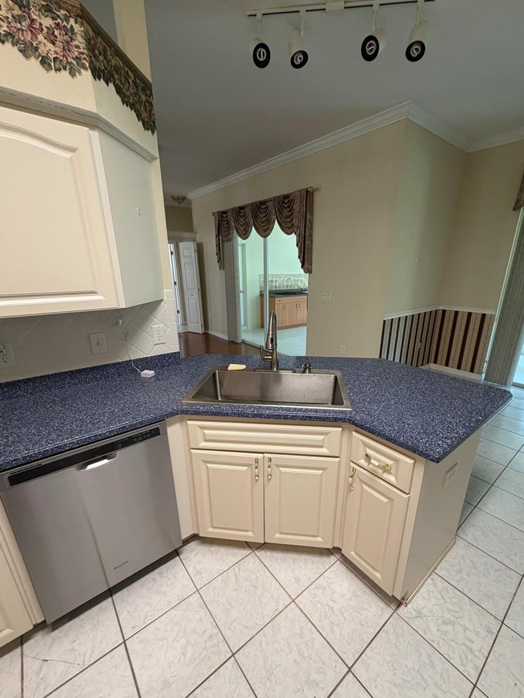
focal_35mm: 15
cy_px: 369
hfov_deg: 81.7
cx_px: 278
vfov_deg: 98.1
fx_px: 303
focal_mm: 2.22
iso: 200
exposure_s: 1/60
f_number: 2.2
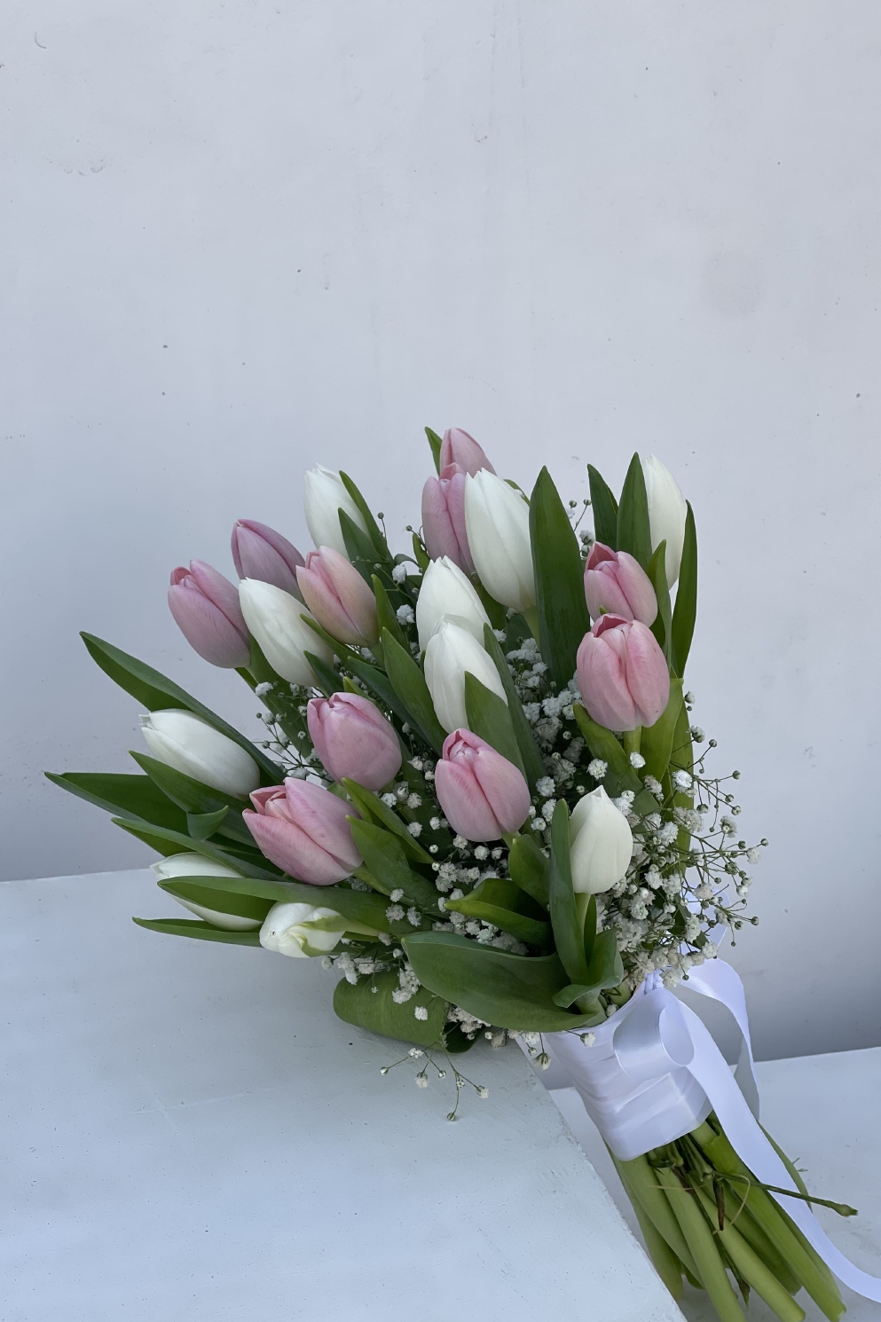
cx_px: 401
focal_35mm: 67
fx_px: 2460
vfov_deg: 30.1
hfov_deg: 20.3
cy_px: 665
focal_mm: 7.5
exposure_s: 1/436
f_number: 2.2
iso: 20
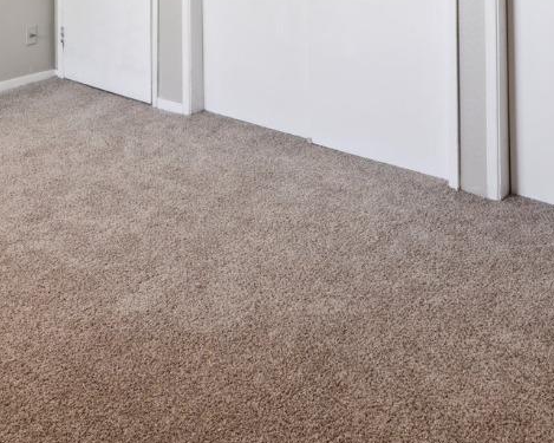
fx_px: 738
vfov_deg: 28.0
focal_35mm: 45
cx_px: 235
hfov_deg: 41.1
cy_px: -123
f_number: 8
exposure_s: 1/5
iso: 100
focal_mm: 10
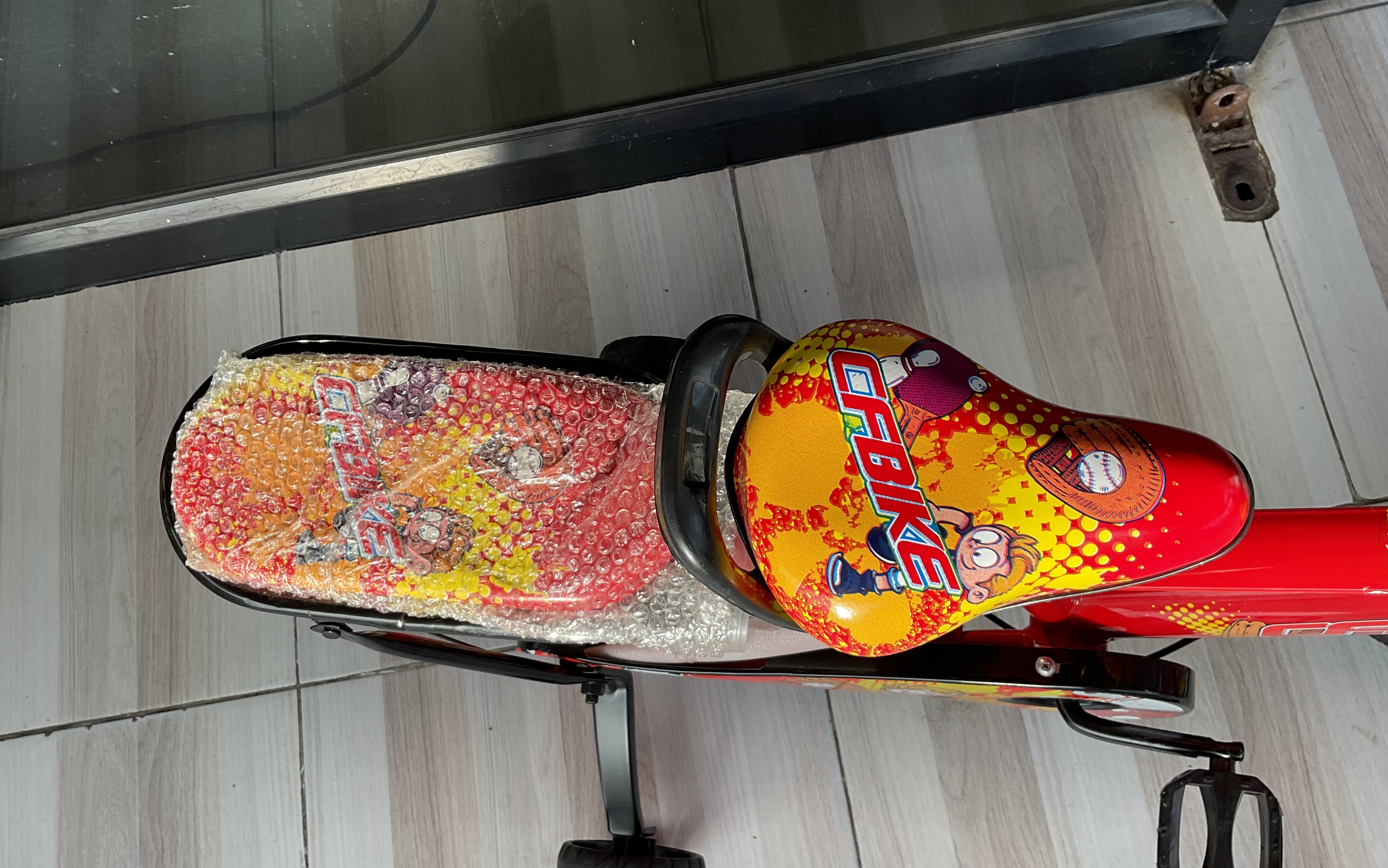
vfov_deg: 40.6
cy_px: 433
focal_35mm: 31
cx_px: 698
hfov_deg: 61.2
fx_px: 1173
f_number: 1.8
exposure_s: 1/329
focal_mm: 3
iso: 16
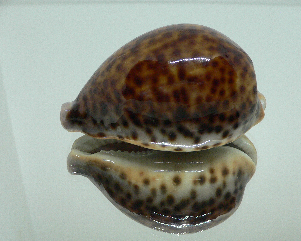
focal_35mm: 41
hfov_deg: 44.8
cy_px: 132
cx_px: 159
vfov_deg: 36.5
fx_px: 365
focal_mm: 4.6
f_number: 2.8
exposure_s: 1/60
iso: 200
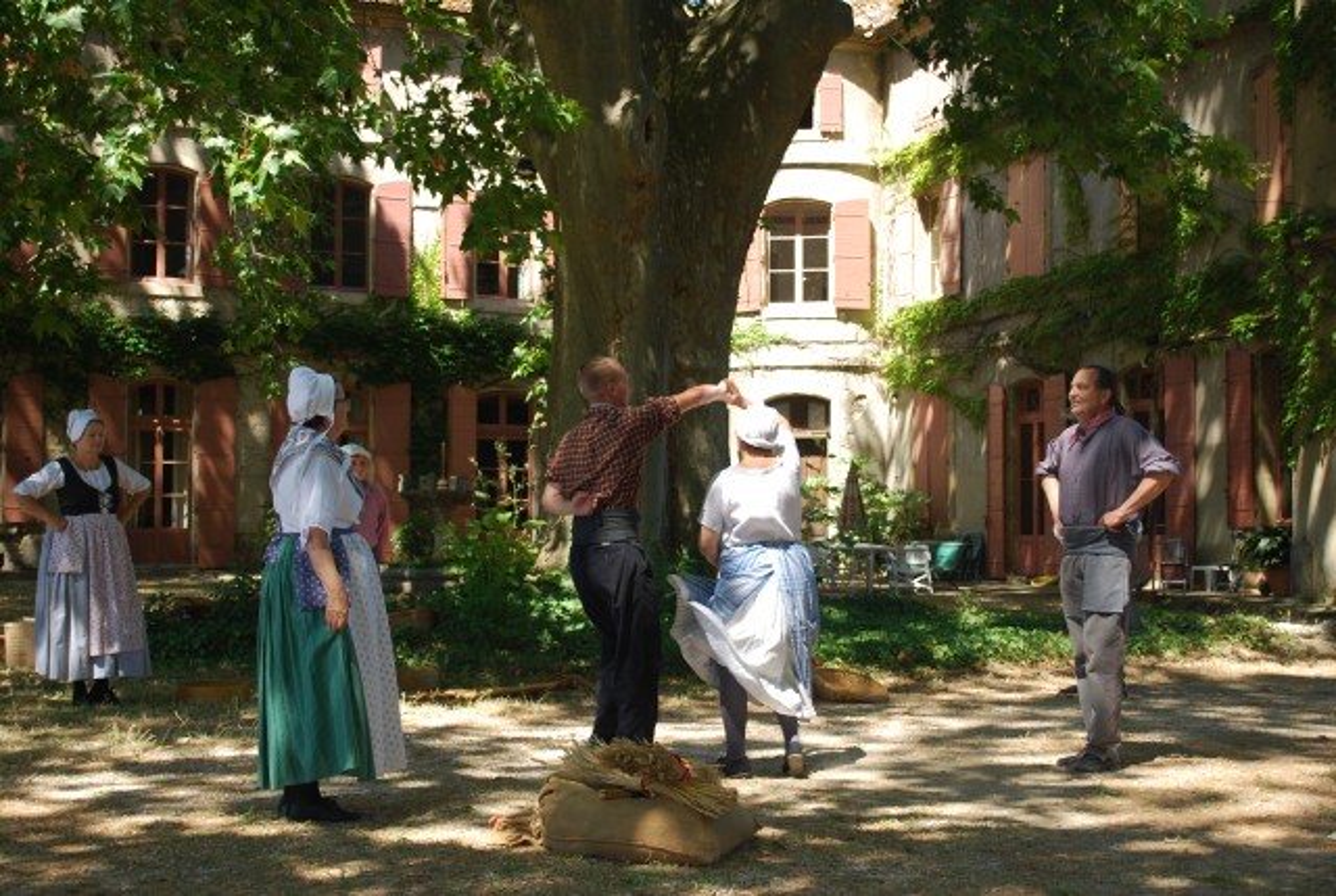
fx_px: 1896
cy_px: 448
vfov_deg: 26.6
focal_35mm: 51
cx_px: 668
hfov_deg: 38.8
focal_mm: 34
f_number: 5
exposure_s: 1/125
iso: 100
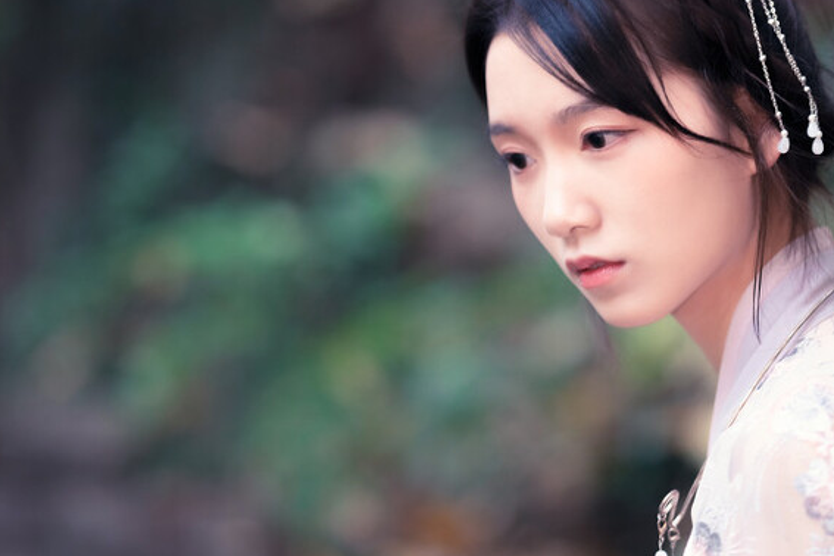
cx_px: 491
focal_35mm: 180
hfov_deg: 11.4
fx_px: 4170
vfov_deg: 7.6
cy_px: 277
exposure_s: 1/60
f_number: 1.4
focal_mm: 85
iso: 400
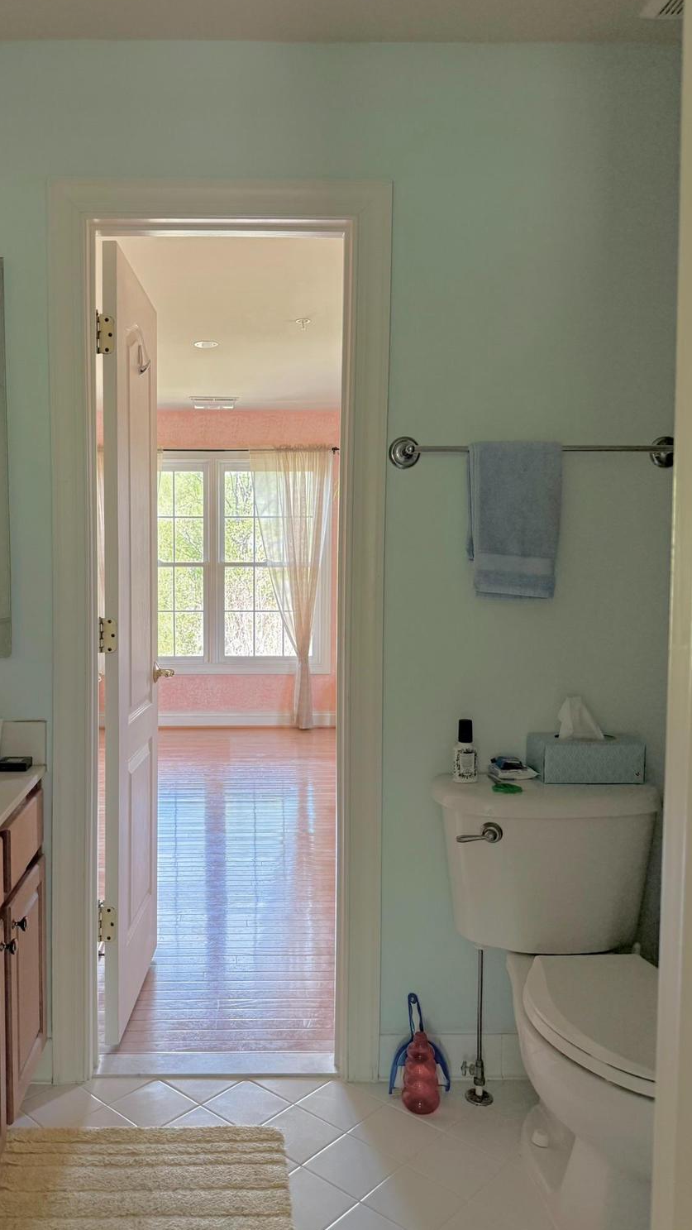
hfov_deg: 42.4
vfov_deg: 69.8
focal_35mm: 27
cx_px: 236
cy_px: 624
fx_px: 880
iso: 200
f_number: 1.78
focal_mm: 6.76
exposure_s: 1/77
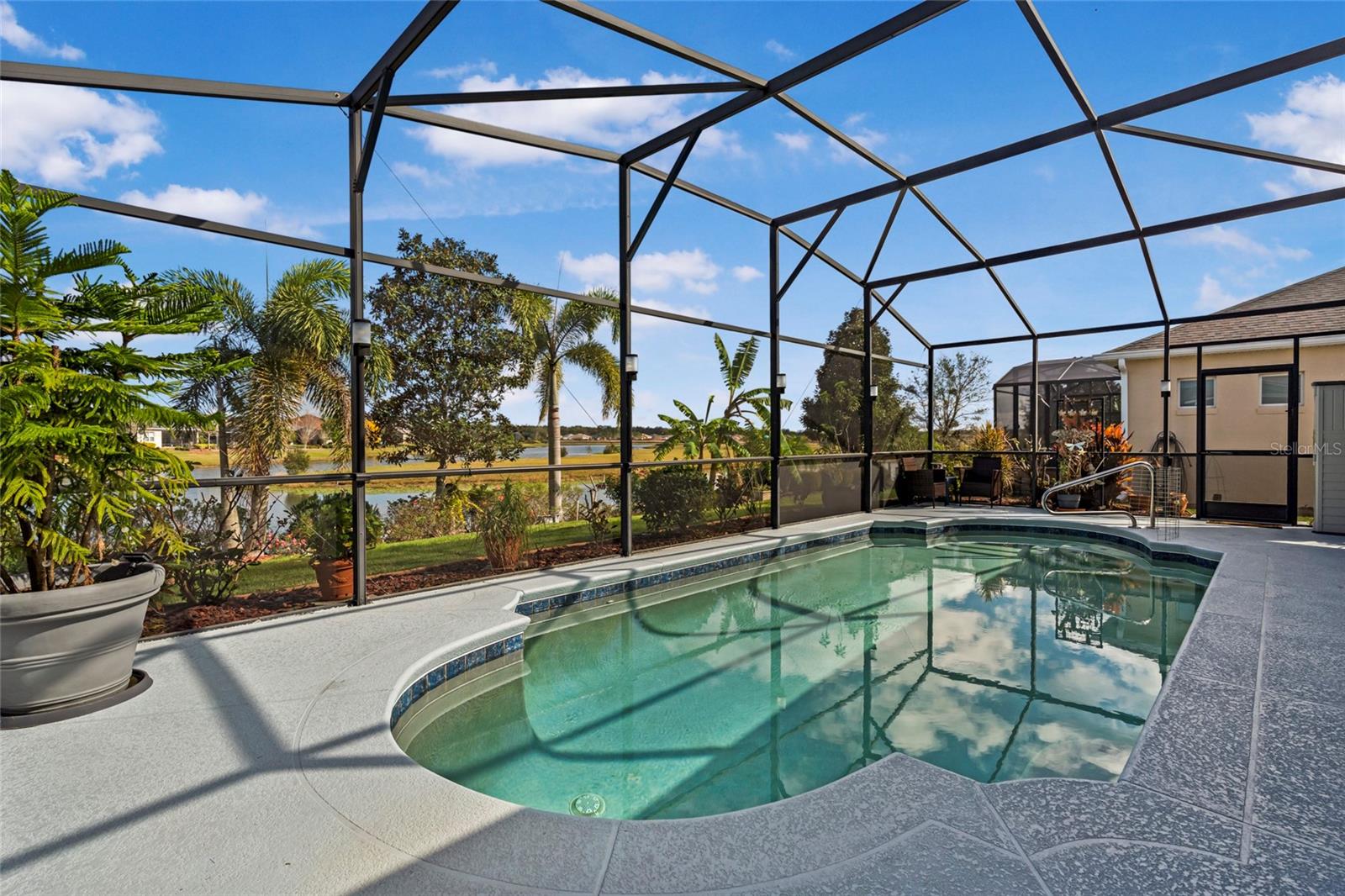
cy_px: 448
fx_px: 598
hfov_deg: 96.7
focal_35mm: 16
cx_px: 672
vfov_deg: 73.7
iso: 400
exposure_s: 1/160
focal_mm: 16
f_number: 8
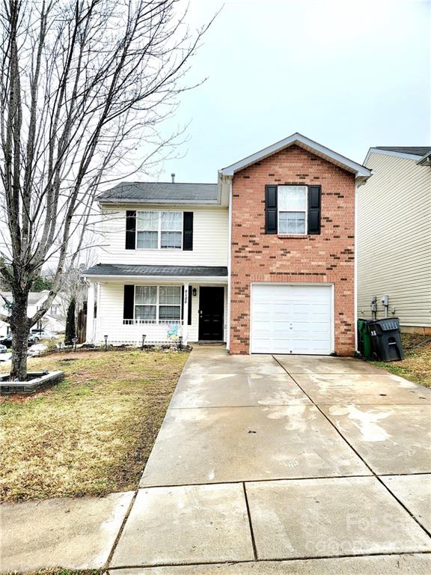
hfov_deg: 56.8
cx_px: 216
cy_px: 288
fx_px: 398
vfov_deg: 71.6
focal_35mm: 24
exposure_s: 1/312
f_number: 1.8
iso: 16
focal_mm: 6.7
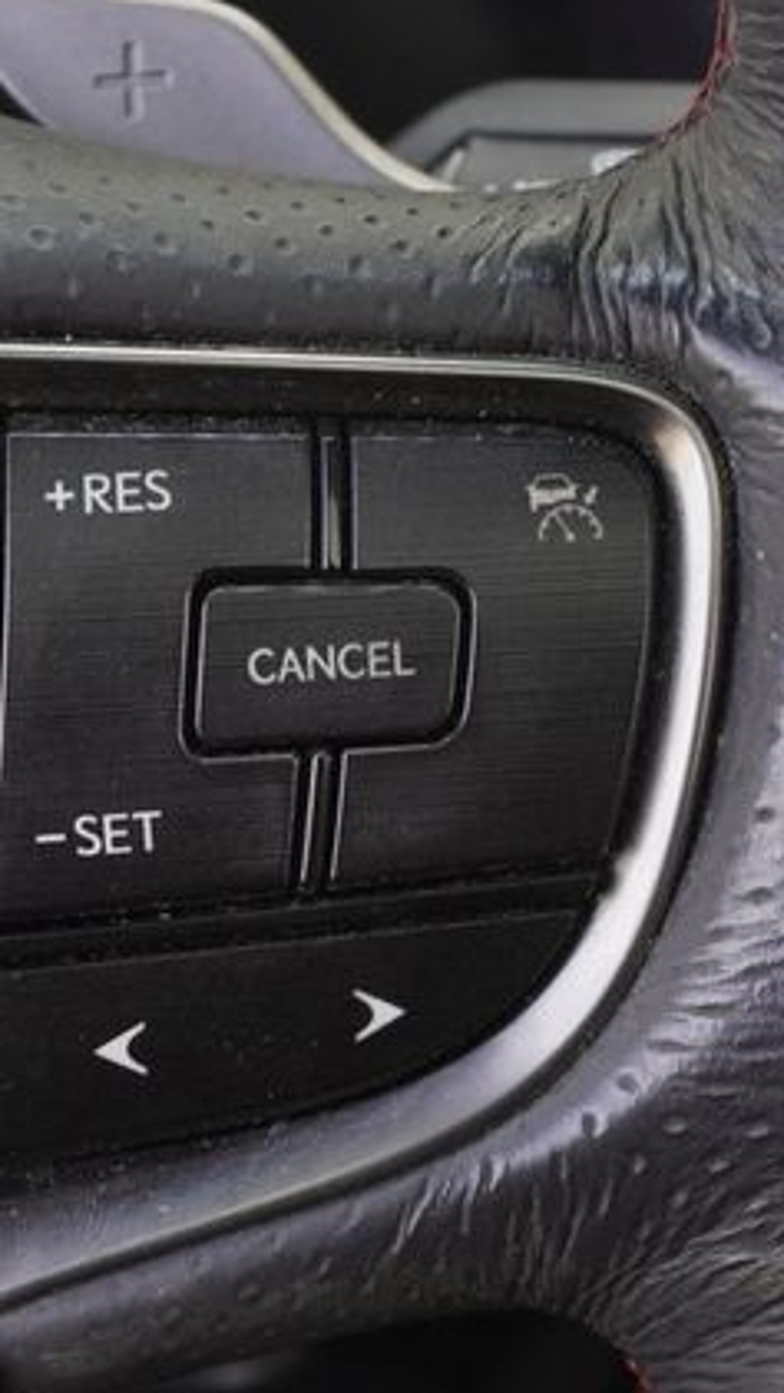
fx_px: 2910
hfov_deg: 15.2
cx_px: 159
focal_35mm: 79
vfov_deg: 26.9
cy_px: 693
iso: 160
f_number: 13
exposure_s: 1/15
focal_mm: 33
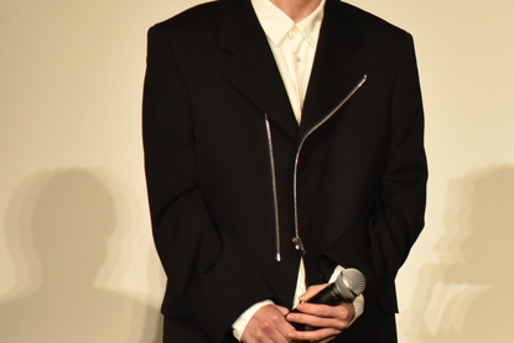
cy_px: 111
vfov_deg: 5.4
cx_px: 618
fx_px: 3613
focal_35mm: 253
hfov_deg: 8.1
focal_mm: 105
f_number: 4
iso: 4000
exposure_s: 1/320
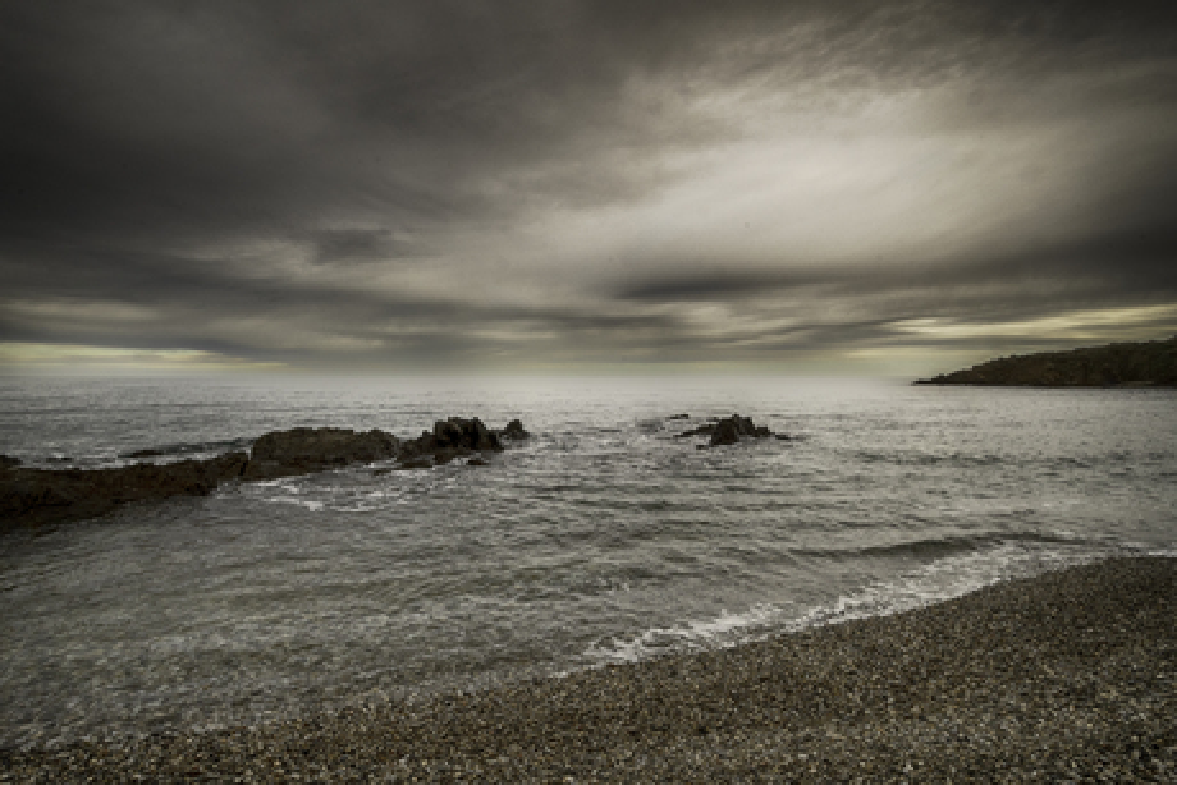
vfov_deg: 77.4
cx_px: 588
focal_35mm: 15
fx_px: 491
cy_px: 392
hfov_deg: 100.4
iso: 400
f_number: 20
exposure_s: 1/80
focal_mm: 10
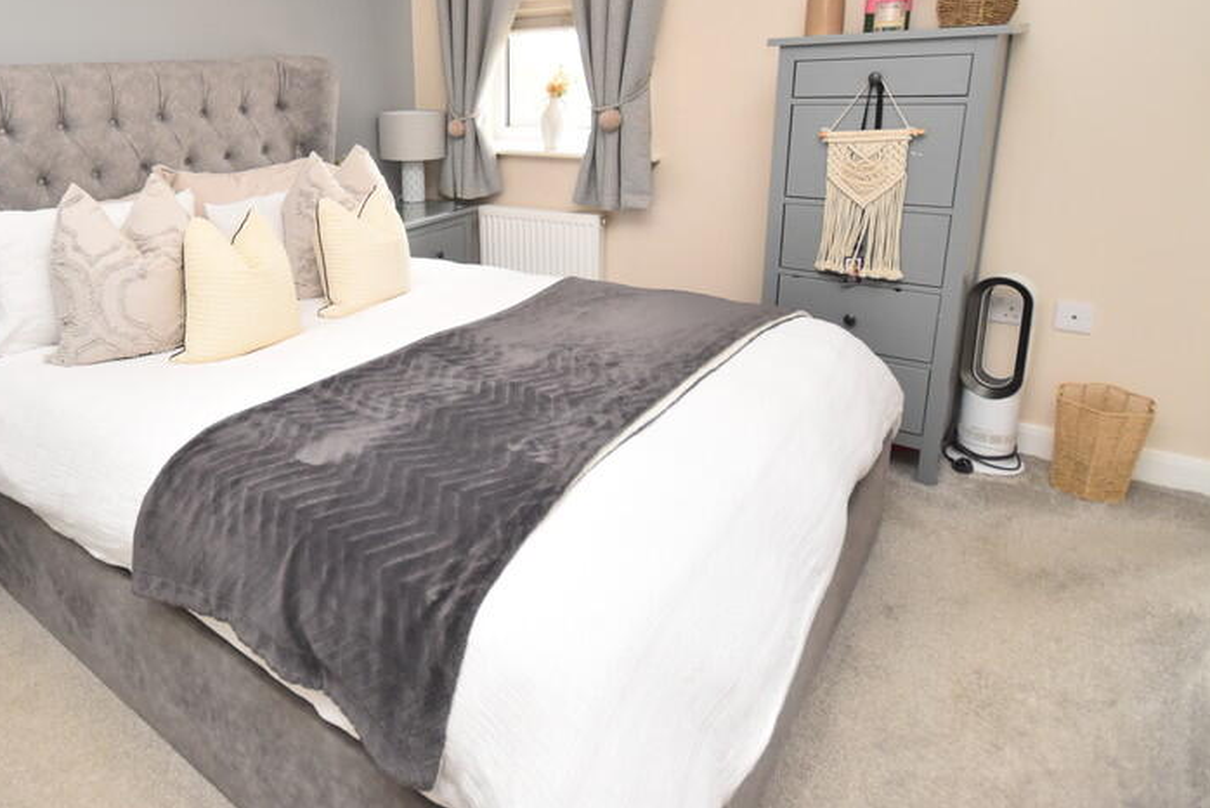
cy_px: 266
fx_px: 740
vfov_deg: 56.0
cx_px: 397
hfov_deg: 75.9
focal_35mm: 22
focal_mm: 10
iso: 800
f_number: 4
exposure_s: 1/125
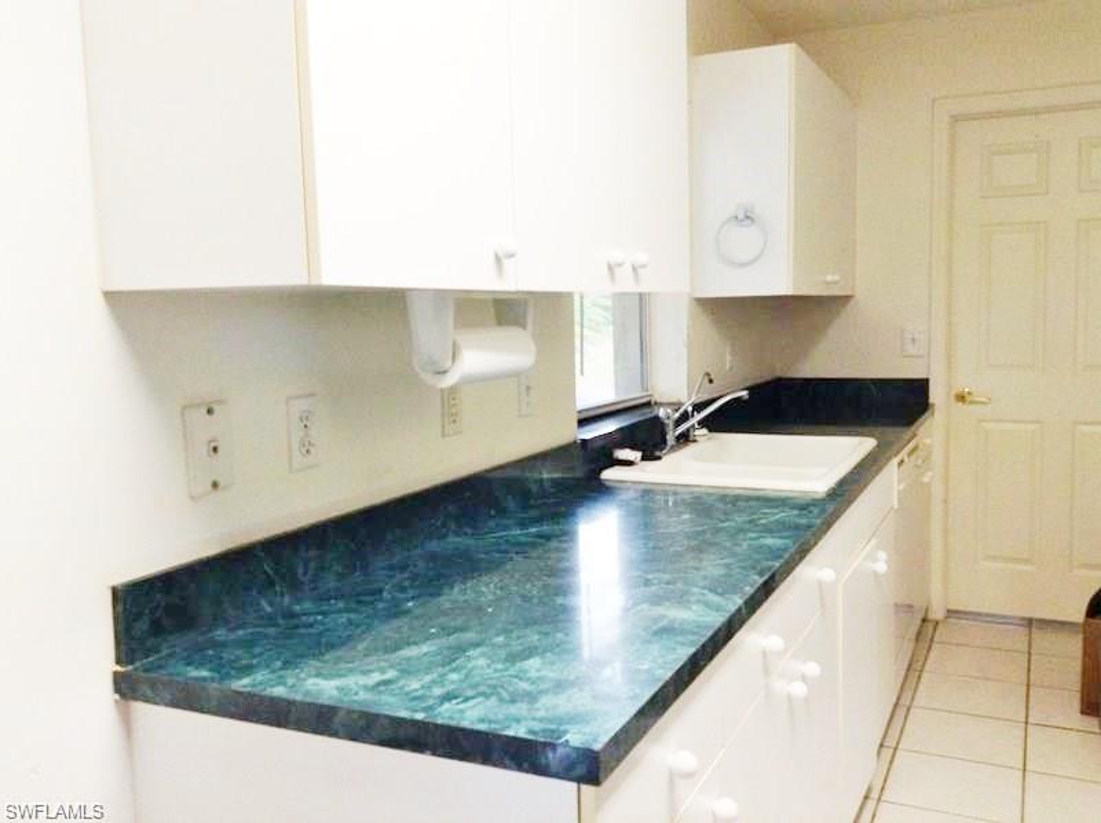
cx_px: 550
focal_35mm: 33
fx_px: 1048
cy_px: 412
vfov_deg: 42.9
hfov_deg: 55.4
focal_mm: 3.3
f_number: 2.4
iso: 64
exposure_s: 1/25
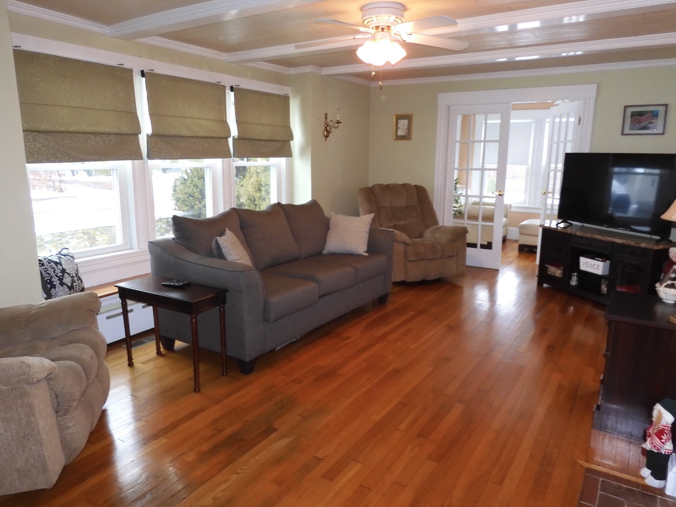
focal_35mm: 24
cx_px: 338
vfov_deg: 56.8
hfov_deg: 71.6
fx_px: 469
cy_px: 254
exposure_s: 1/30
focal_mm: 4.3
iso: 400
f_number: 3.4
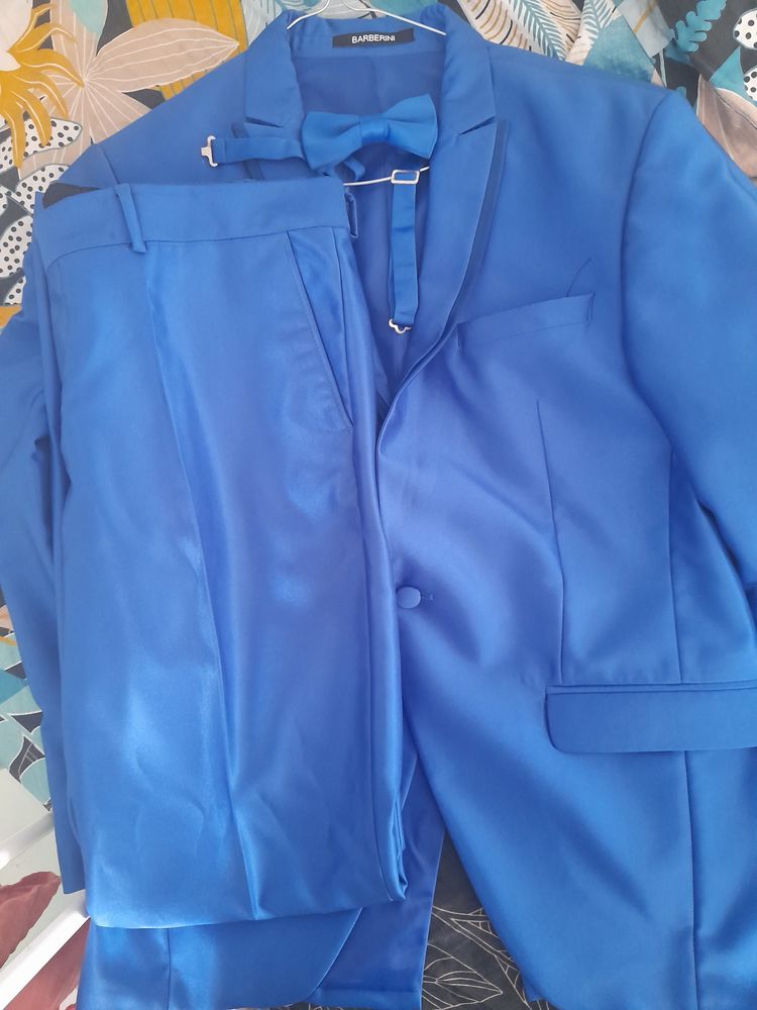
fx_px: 729
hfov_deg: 54.9
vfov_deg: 69.4
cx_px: 378
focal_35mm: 25
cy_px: 505
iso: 640
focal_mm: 4.6
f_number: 2
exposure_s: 1/25
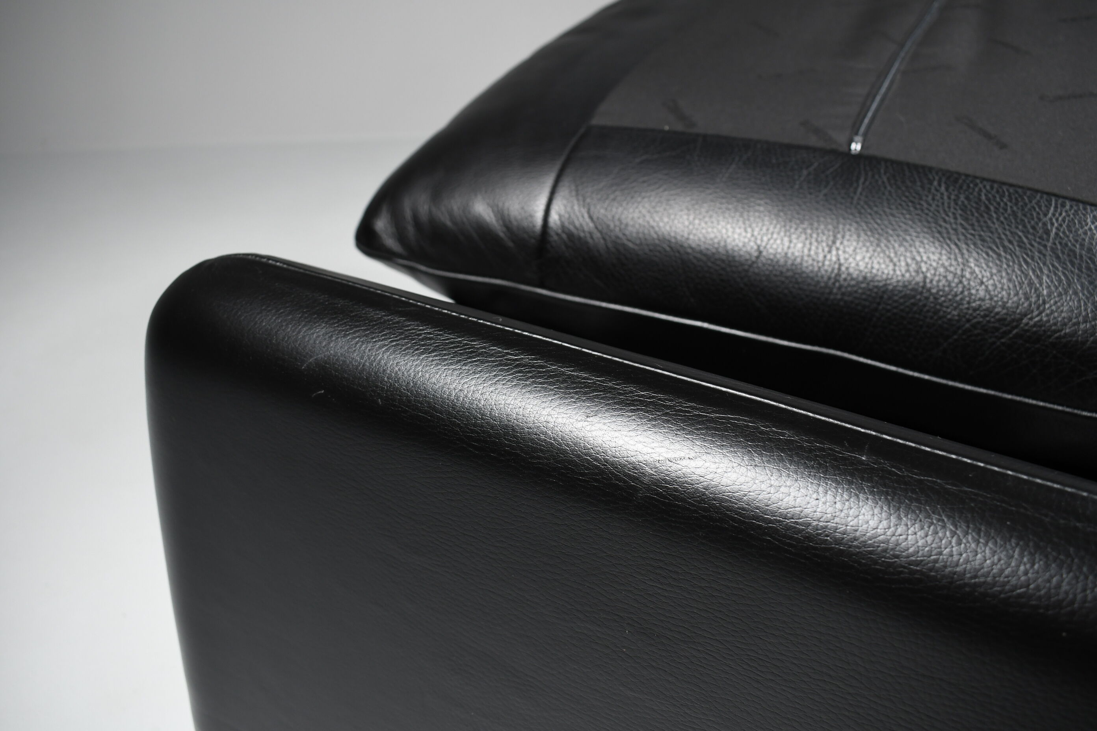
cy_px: 366
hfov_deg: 61.9
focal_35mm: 30
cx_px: 548
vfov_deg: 43.6
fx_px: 914
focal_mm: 20
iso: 640
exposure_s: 1/100
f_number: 5
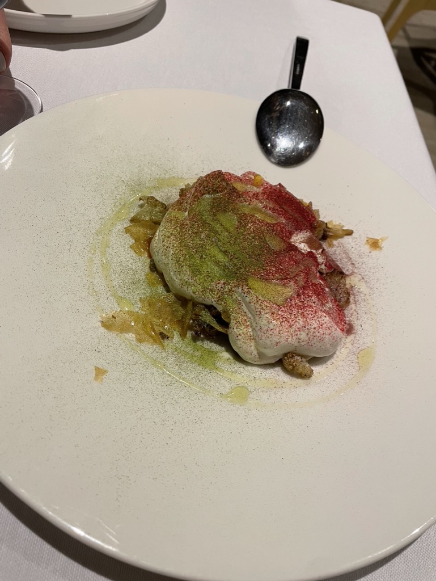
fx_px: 436
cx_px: 218
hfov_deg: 53.1
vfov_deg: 67.3
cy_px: 290
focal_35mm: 26
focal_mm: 4.2
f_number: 1.6
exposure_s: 1/50
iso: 100
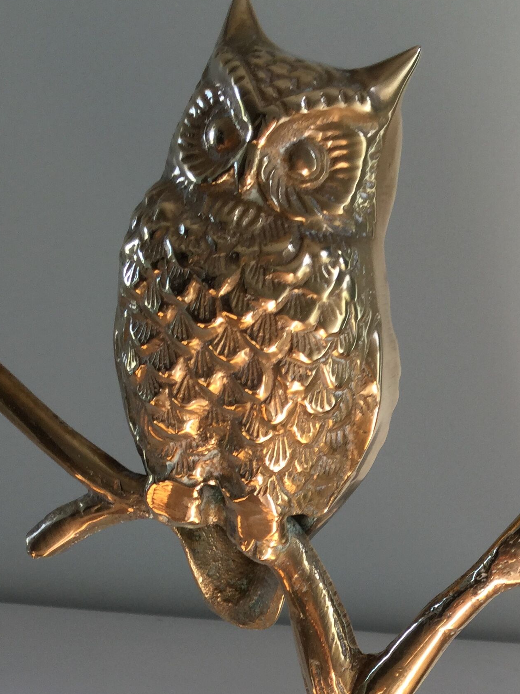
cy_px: 646
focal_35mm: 60
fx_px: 1201
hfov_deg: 24.2
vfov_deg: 30.5
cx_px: 382
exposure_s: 1/50
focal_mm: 3.3
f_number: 2.4
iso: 25
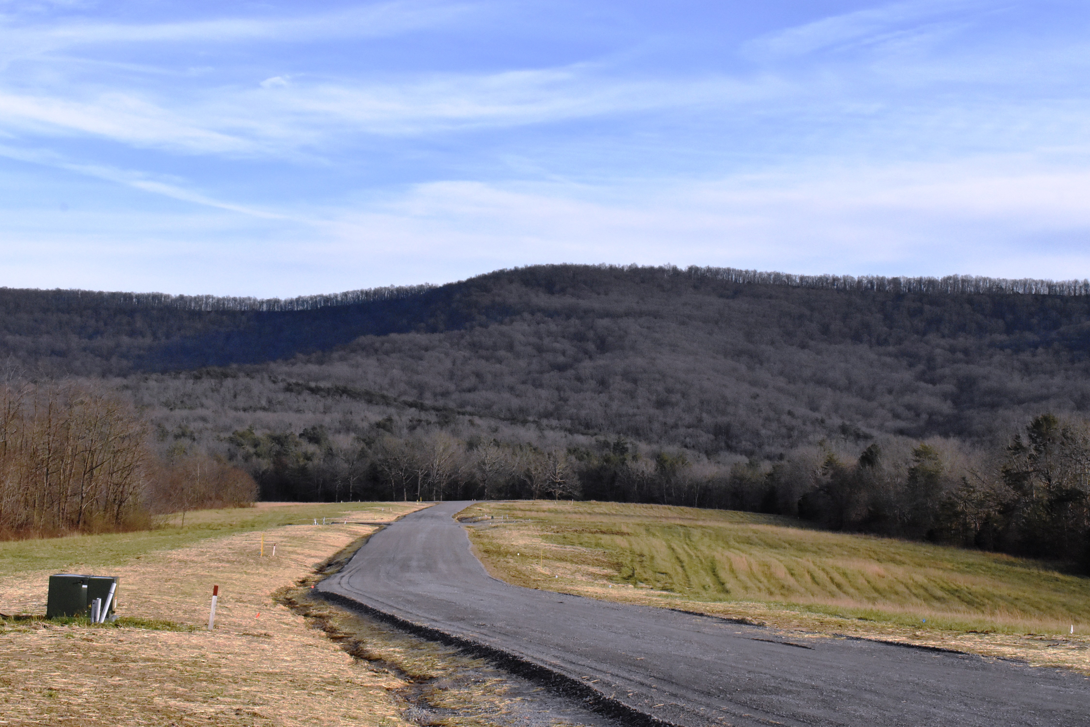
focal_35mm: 57
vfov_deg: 23.8
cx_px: 545
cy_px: 364
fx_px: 1726
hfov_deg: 35.0
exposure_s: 1/1000
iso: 3200
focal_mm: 38
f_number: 16
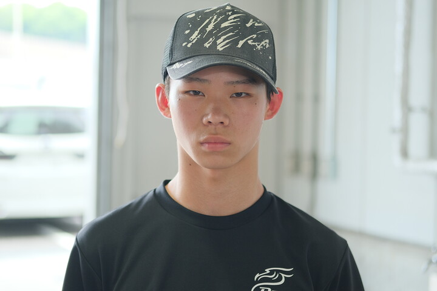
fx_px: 910
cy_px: 146
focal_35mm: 75
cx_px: 218
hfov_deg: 27.0
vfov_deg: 18.2
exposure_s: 1/320
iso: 640
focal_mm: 50
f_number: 2
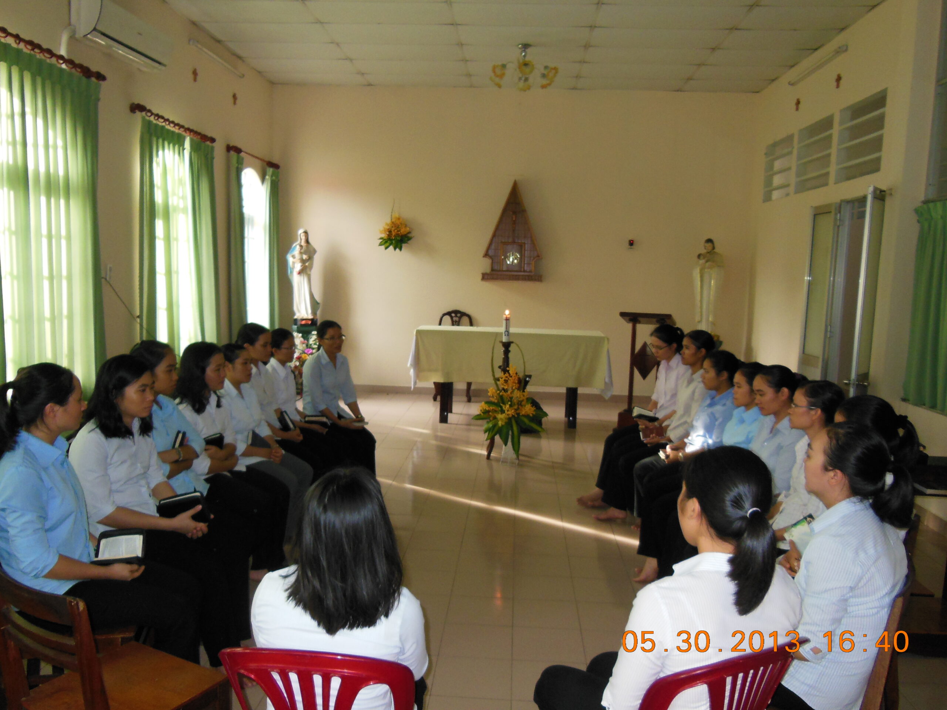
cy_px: 355
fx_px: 793
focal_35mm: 29
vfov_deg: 48.2
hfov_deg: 61.7
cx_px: 474
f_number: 3.7
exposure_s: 1/25
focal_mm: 5.2
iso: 400
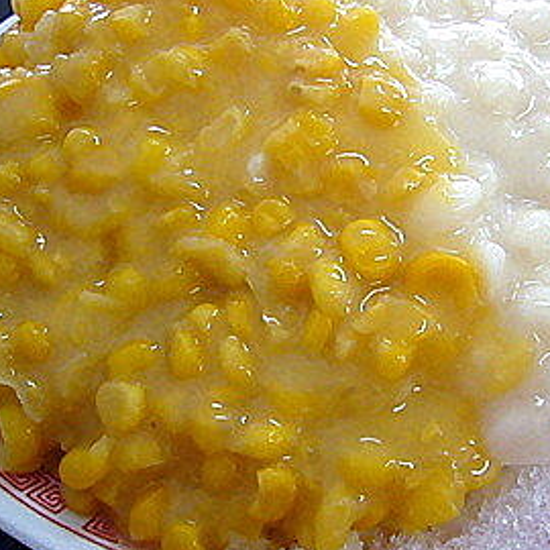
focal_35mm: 55
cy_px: 251
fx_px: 989
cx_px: 310
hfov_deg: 31.1
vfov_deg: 31.1
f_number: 2.8
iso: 800
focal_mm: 5.8
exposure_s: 1/125
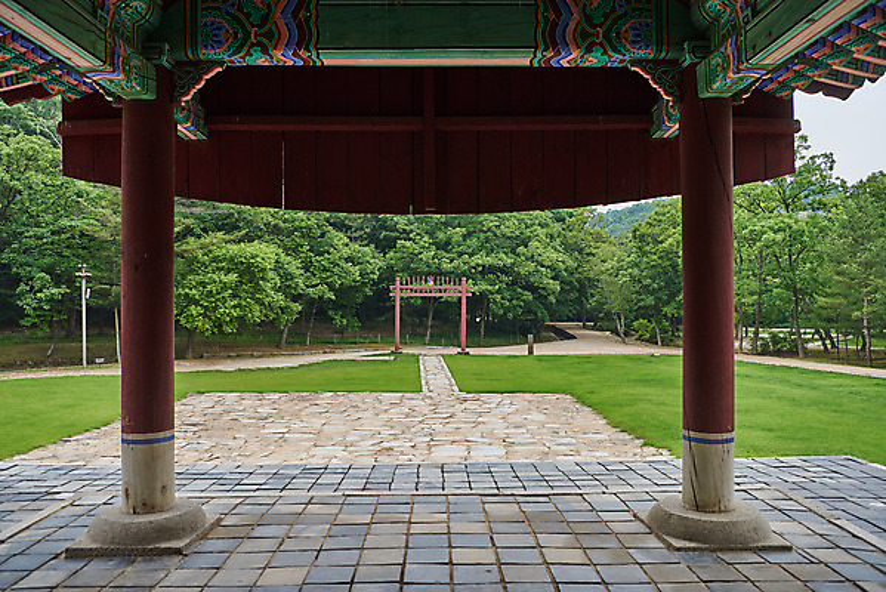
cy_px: 296
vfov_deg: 45.0
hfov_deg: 63.6
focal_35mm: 29
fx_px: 714
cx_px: 443
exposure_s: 1/2500
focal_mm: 29
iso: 400
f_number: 3.5
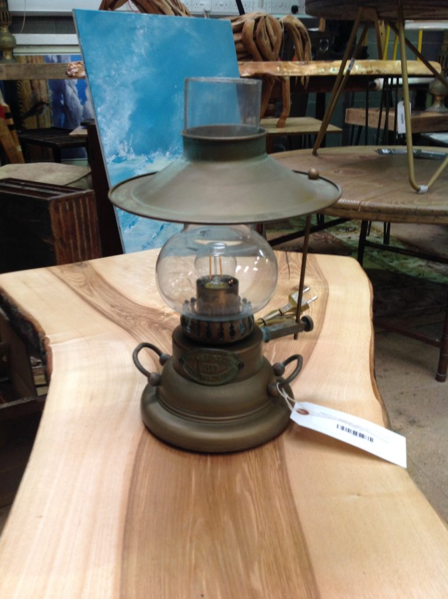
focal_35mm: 35
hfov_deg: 40.6
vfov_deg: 52.7
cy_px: 300
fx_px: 605
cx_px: 224
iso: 80
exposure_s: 1/15
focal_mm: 4.28
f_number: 2.4
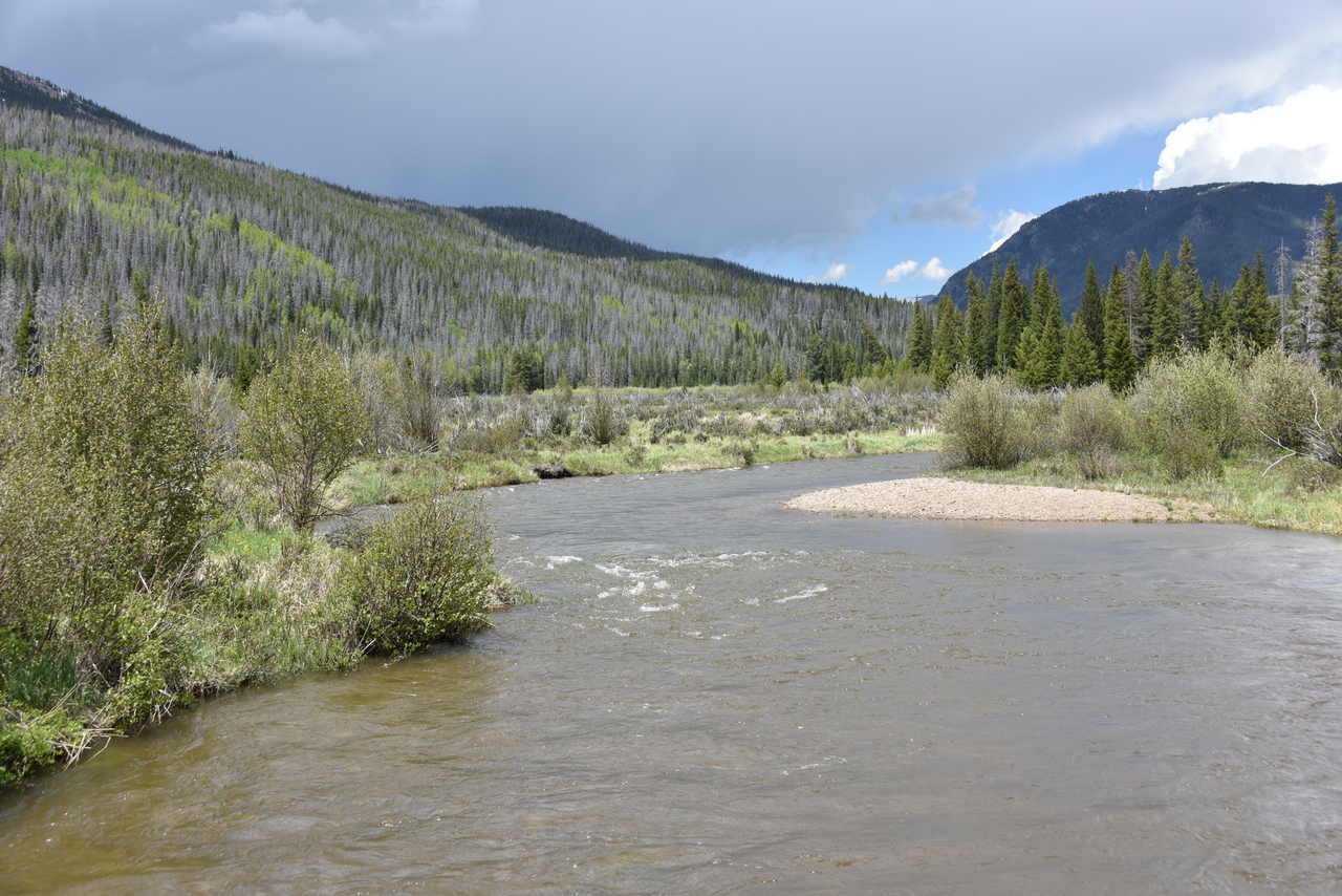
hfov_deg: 44.5
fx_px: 1640
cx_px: 671
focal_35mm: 44
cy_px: 448
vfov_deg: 30.5
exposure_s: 1/250
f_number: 8
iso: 100
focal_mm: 44
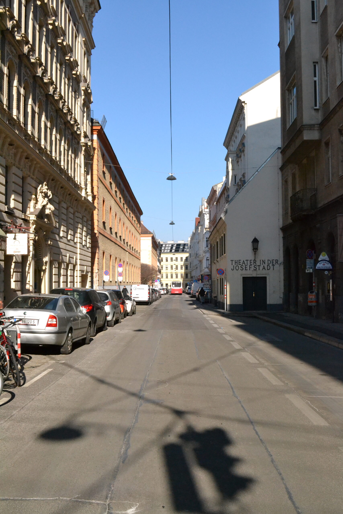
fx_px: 557
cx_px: 172
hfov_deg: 34.2
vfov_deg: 49.6
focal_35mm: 39
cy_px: 257
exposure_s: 1/4000
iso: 3200
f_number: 8
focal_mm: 26
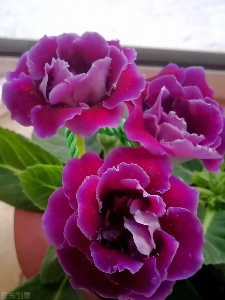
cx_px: 114
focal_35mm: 44
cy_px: 148
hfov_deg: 32.9
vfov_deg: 42.9
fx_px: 381
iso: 640
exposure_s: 1/20
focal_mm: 3.95
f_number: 1.8
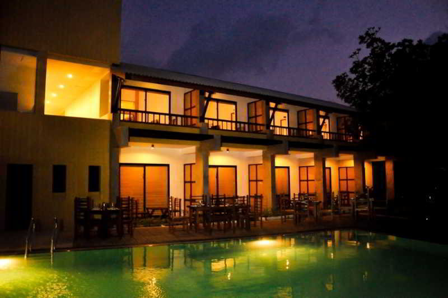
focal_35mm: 27
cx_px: 224
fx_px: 336
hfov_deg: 67.5
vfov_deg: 47.8
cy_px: 149
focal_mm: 18
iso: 3200
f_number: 4.5
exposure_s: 1/30
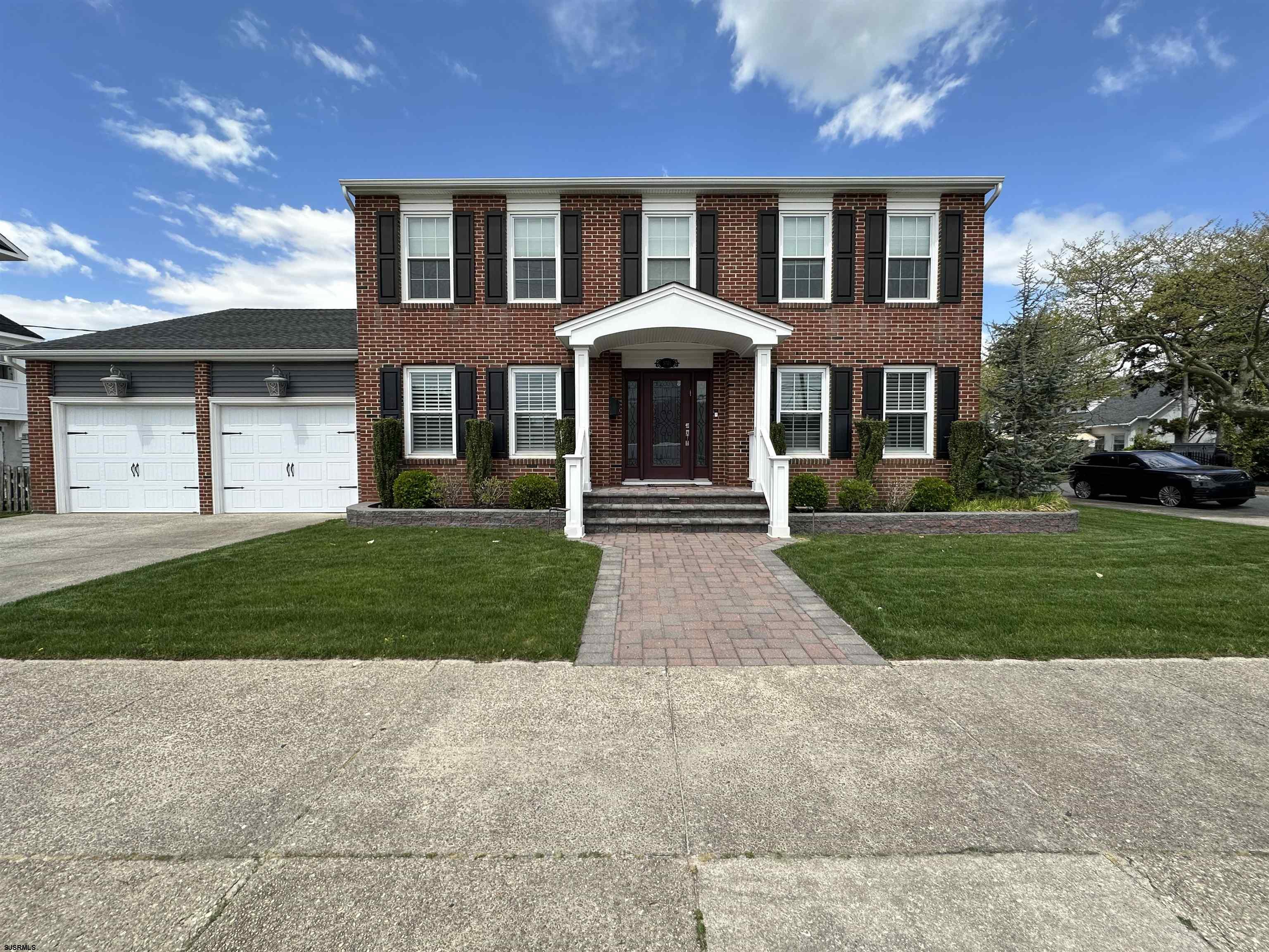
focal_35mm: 14
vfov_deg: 85.7
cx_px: 634
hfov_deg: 102.1
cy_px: 476
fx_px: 513
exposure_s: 1/1276
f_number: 2.2
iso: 40
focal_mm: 2.22
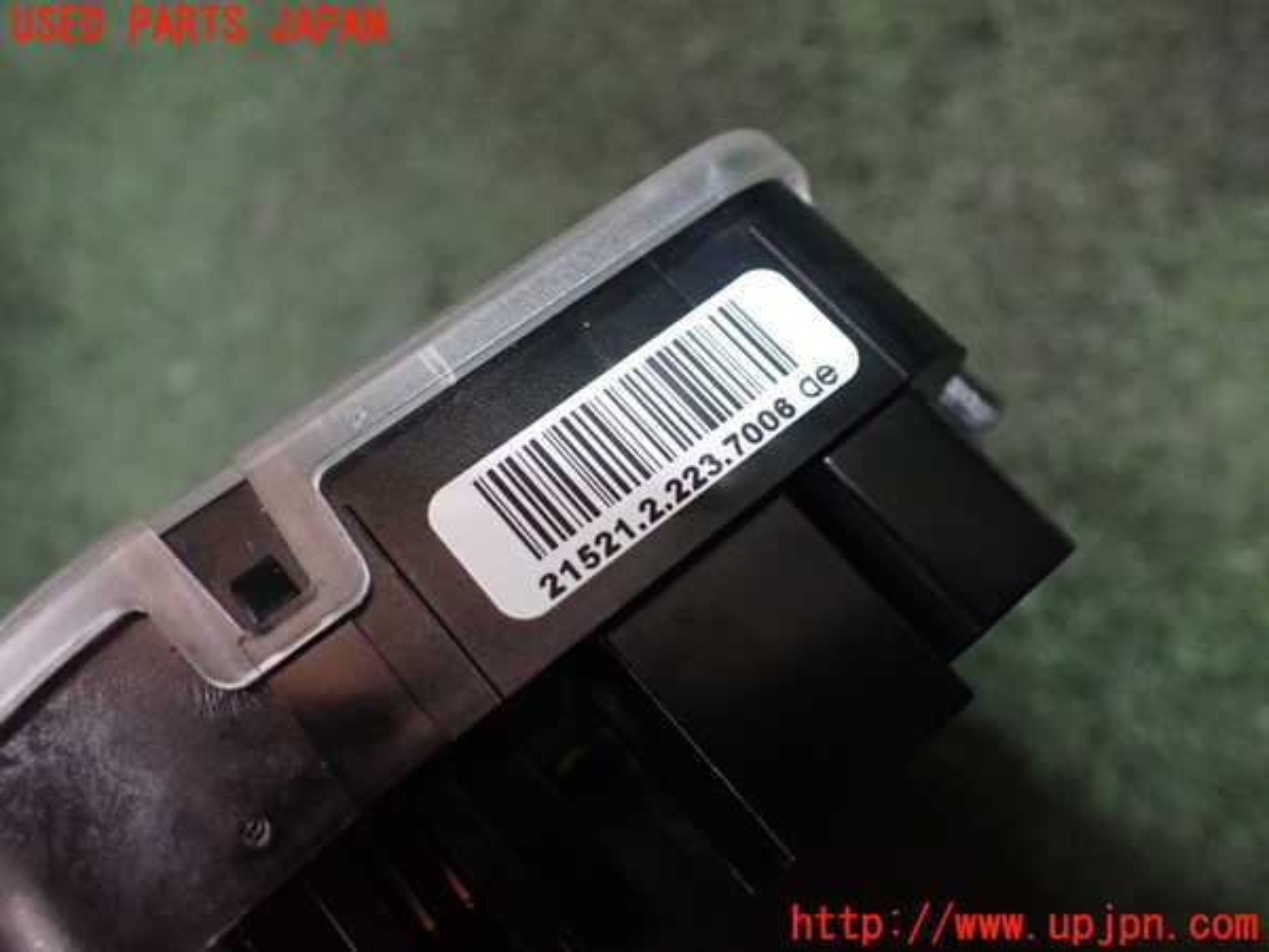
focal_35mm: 30
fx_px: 1100
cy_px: 476
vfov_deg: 46.8
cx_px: 634
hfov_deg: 60.0
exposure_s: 1/80
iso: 800
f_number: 2.3
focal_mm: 5.4
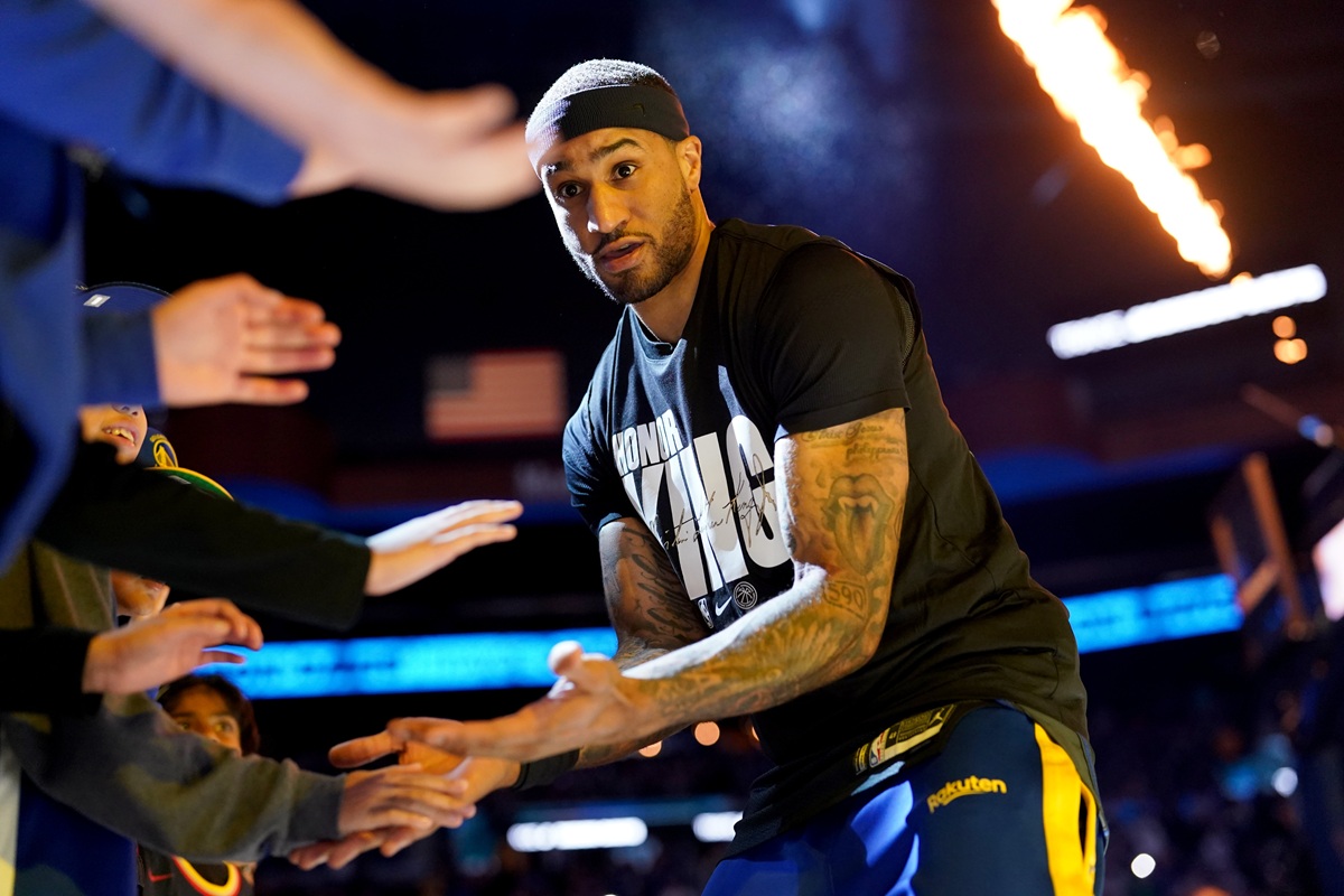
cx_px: 672
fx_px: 1867
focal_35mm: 50
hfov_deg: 39.6
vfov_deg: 27.0
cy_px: 448
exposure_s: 1/1250
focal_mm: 50
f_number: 1.8
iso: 3200
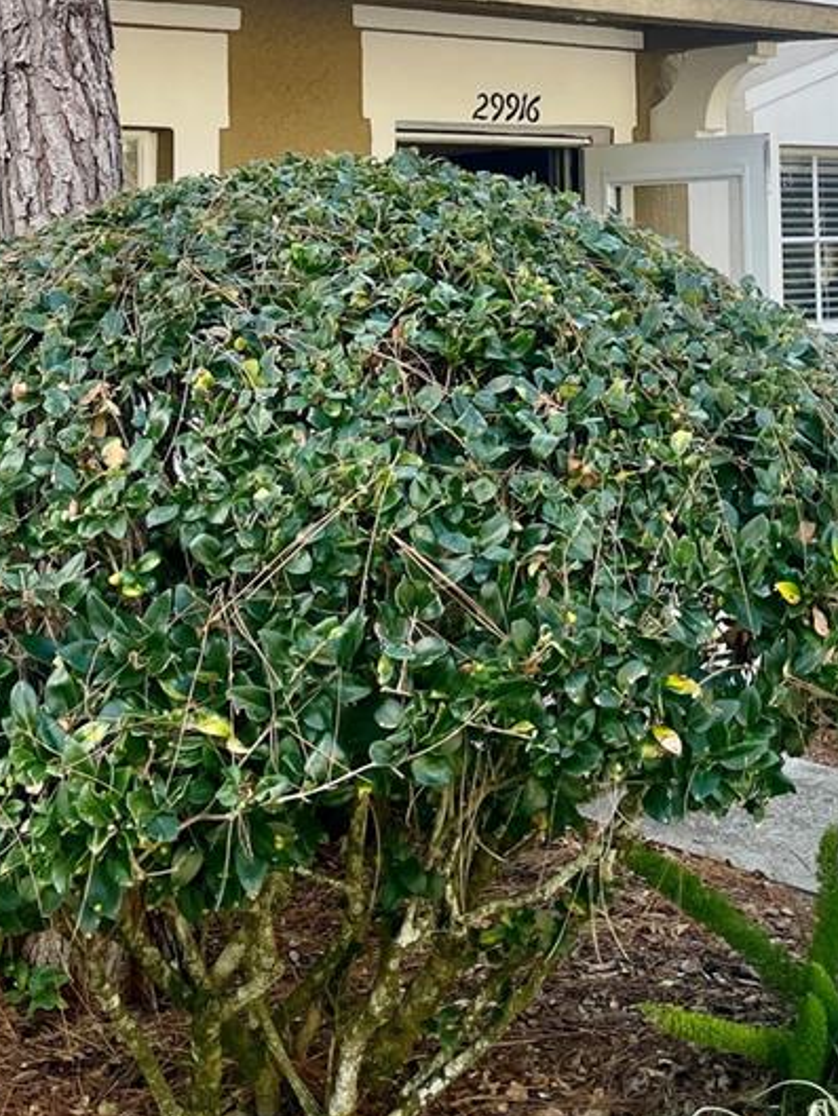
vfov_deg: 31.0
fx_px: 1904
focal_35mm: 59
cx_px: 783
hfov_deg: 24.0
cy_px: 82
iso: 50
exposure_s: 1/924
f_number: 1.6
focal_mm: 4.2
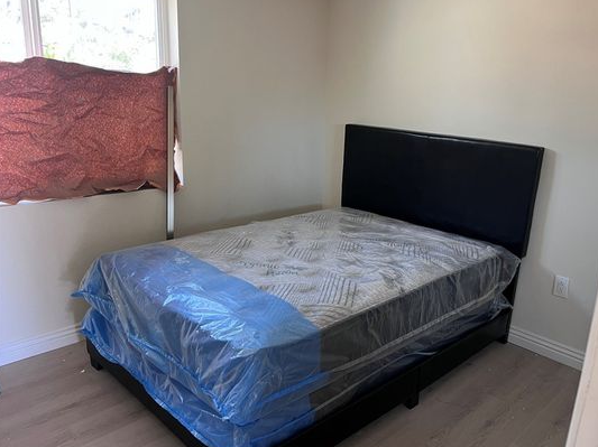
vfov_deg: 48.2
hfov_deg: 61.6
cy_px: 221
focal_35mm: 29
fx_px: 501
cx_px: 326
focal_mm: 5.7
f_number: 1.5
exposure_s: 1/60
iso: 125
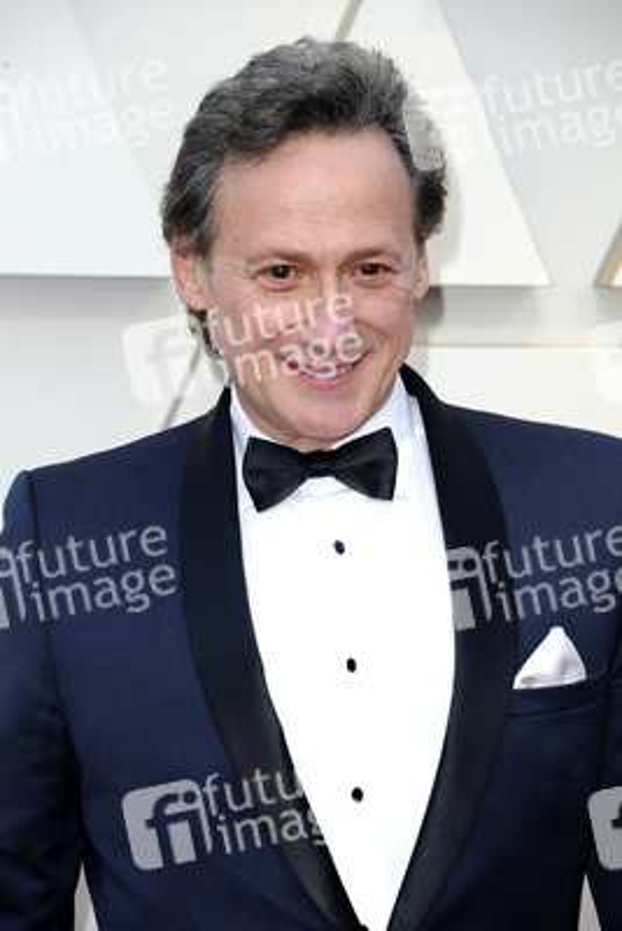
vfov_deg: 9.8
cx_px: 311
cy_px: 466
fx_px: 5437
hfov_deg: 6.5
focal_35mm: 210
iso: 800
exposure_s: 1/250
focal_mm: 210
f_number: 8
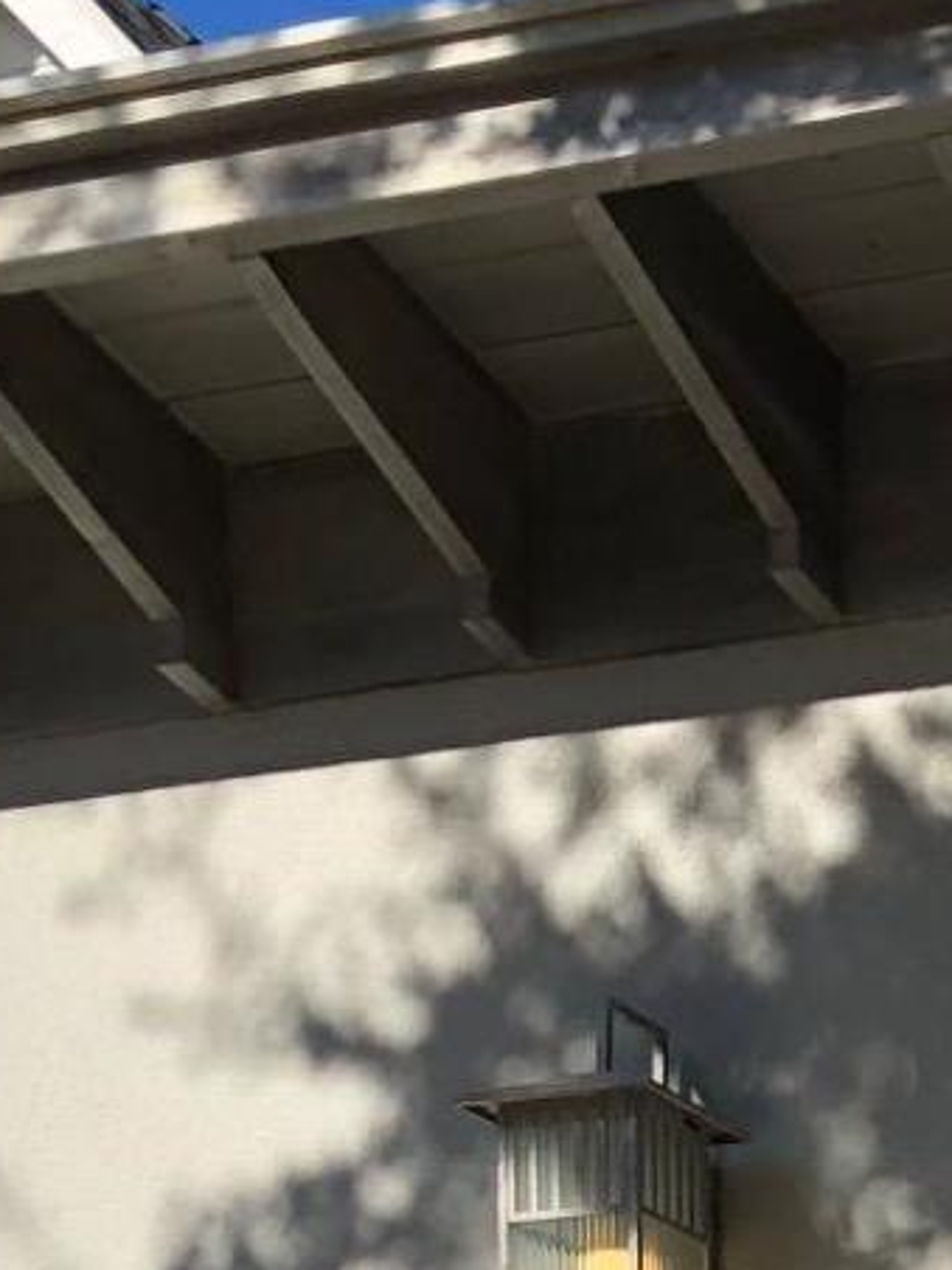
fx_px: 4547
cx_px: 1665
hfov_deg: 11.2
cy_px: 2200
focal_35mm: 124
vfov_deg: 14.3
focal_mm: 3.99
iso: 20
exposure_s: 1/2404
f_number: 1.8
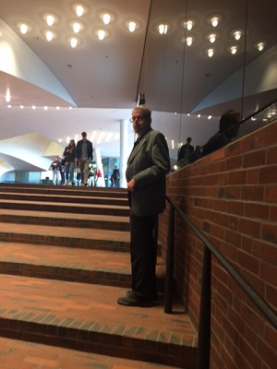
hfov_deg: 48.2
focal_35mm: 29
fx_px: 309
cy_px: 184
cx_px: 138
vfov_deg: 61.7
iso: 160
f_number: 2.2
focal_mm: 4.15
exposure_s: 1/33
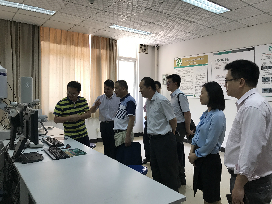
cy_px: 102
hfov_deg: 63.4
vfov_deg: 49.7
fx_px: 220
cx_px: 136
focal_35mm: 28
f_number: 1.8
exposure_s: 1/33
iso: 20
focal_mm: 3.99
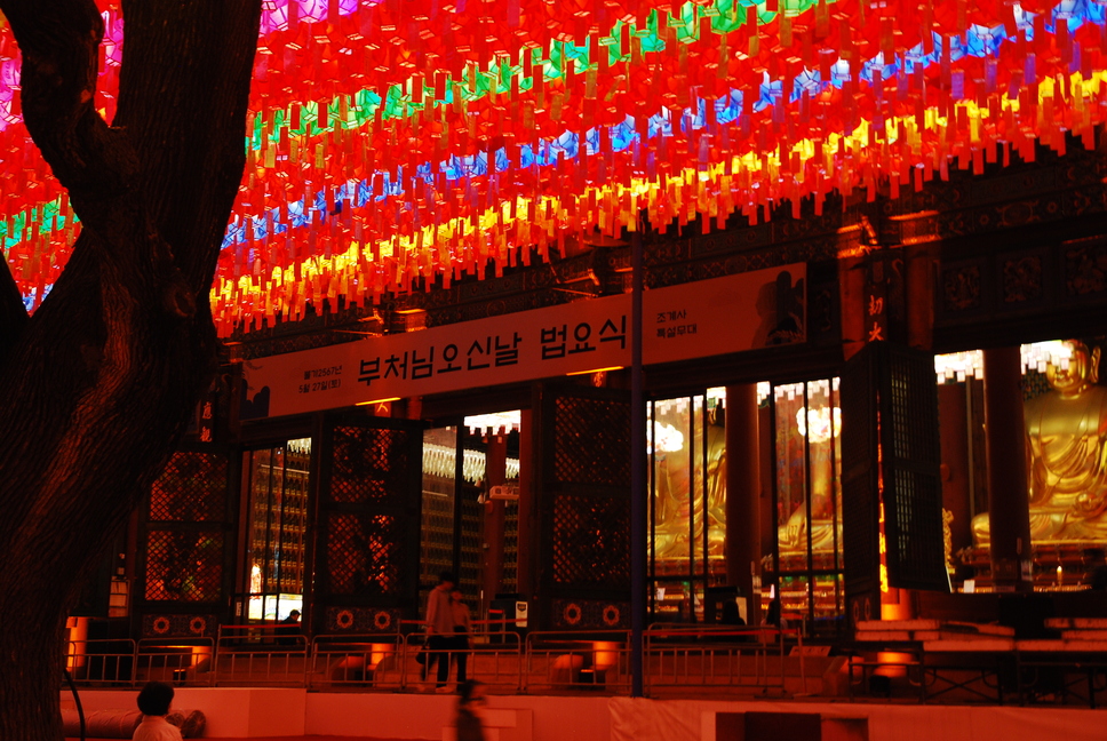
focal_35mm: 48
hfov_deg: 41.1
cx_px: 554
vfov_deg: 28.2
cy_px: 370
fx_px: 1478
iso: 400
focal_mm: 32
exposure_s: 1/5
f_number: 4.5
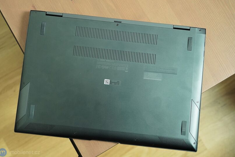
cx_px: 116
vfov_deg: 36.9
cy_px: 79
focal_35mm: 36
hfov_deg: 53.1
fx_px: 235
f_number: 6.3
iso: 8000
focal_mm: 35
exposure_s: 1/200
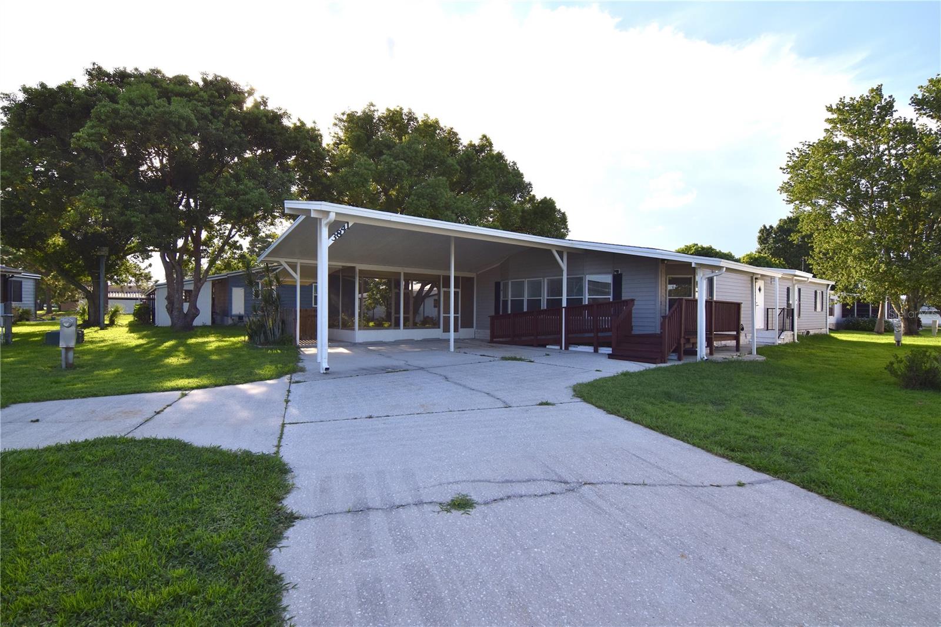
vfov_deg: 72.0
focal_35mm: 16
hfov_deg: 95.0
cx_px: 470
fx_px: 431
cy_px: 314
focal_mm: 11
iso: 400
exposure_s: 1/400
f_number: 11
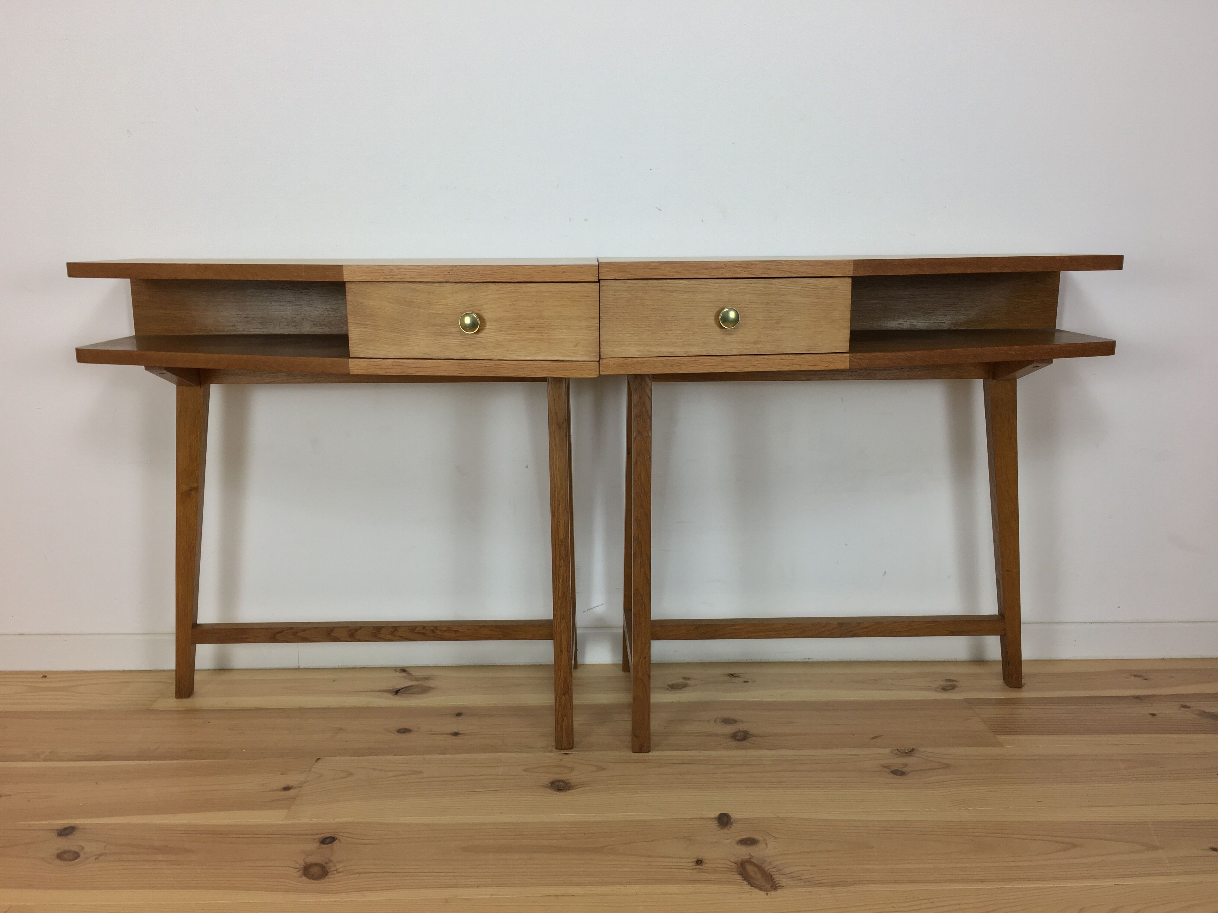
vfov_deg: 48.2
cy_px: 456
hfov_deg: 61.7
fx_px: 1020
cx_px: 609
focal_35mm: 29
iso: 32
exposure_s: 1/33
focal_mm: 4.15
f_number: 2.2
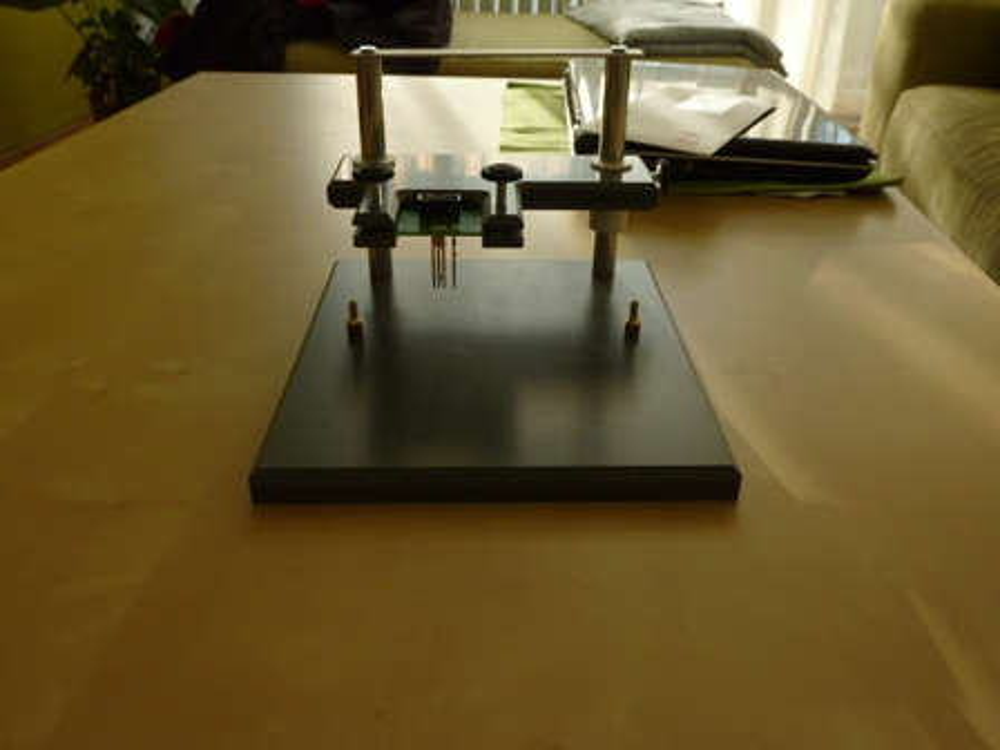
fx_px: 838
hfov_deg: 61.7
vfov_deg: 48.2
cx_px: 500
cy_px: 375
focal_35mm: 29
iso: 80
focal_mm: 4.7
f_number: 3.4
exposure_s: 1/100
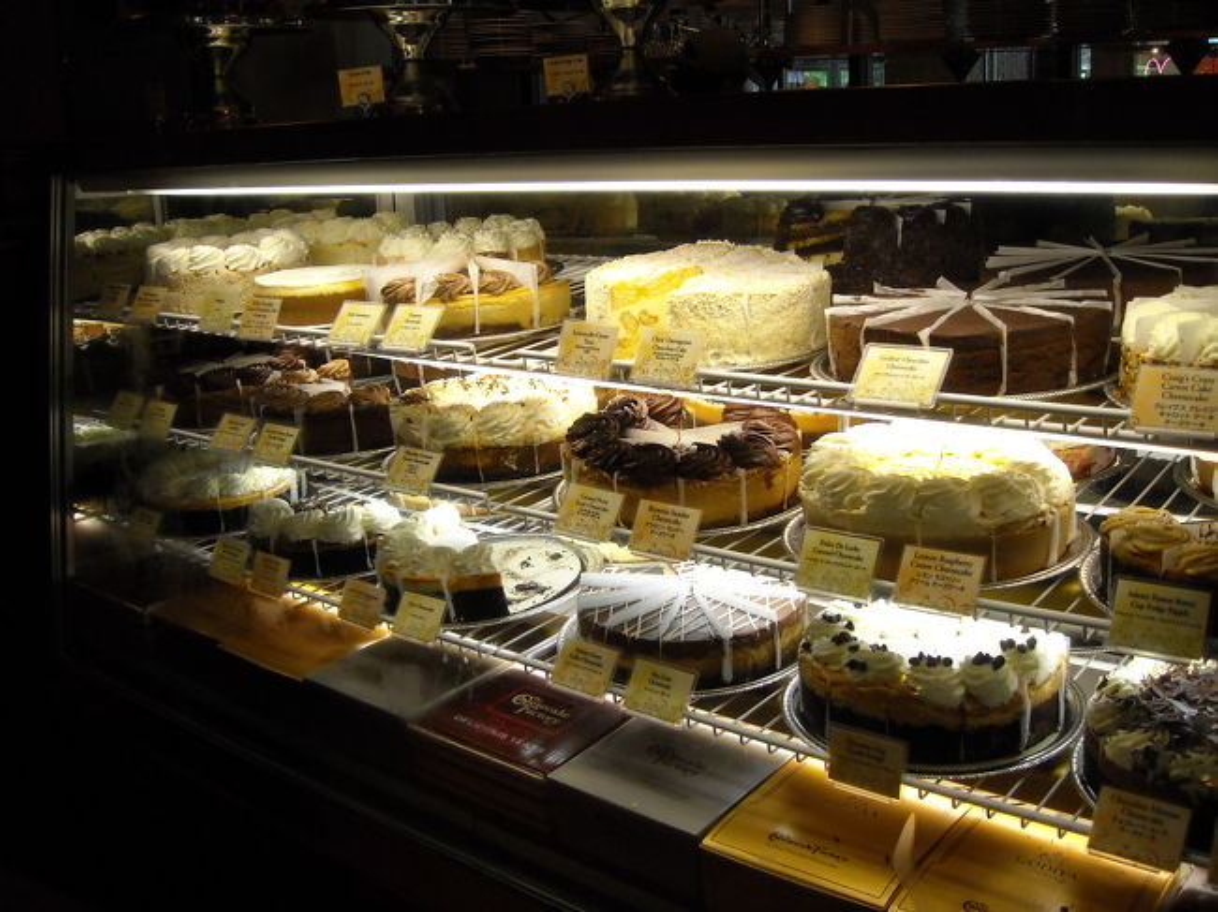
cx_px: 609
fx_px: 1231
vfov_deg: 40.7
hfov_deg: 52.6
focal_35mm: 35
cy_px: 456
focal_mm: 5.7
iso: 154
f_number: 2.8
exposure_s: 1/60
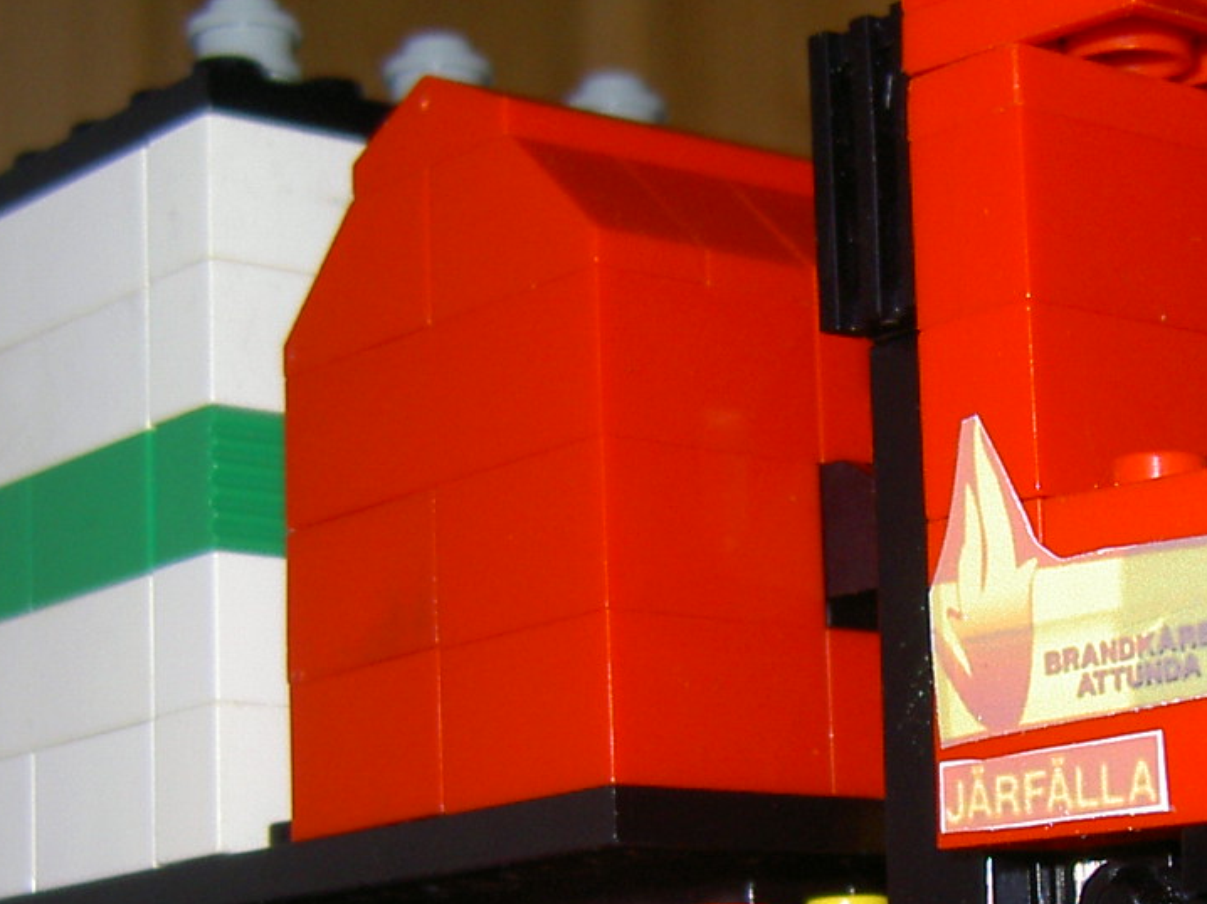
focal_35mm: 97
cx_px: 920
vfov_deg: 15.2
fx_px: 3381
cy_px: 681
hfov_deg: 20.1
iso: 50
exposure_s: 1/60
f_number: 2.8
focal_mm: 5.6
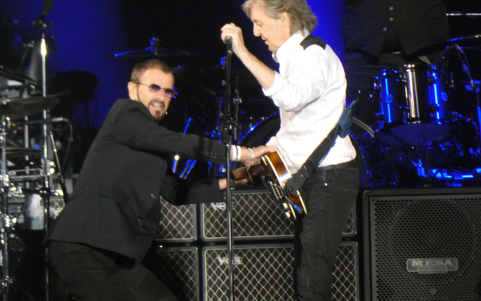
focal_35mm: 764
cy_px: 123
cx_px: 241
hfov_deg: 2.8
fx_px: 10015
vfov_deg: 1.7
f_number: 6.4
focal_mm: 129
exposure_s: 1/125
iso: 640
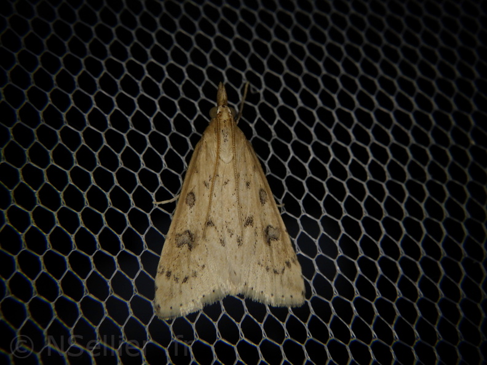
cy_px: 182
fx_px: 478
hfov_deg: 54.0
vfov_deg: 41.8
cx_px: 244
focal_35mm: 34
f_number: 4.6
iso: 250
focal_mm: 6.1
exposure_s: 1/3200
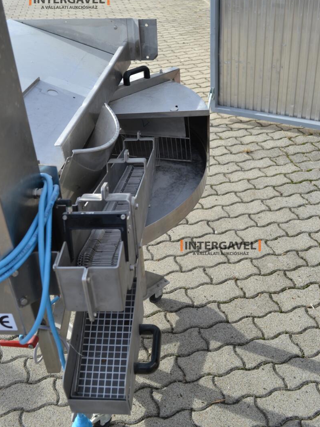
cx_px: 160
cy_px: 191
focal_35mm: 36
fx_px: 444
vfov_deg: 51.3
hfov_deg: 39.6
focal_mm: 22
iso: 100
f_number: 7.1
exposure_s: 1/200
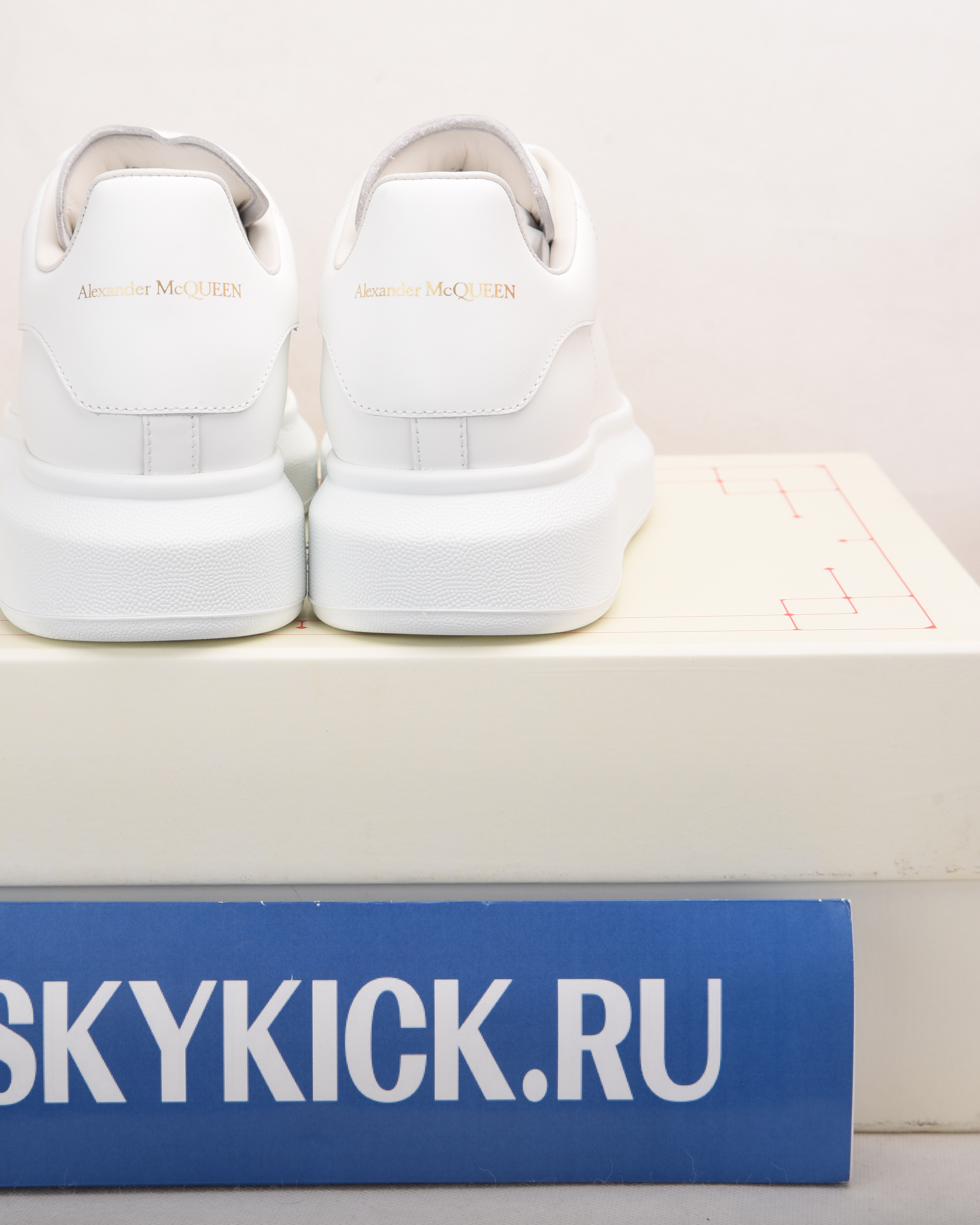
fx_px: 4424
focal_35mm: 122
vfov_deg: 15.8
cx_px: 314
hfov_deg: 12.6
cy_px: 609
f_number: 9
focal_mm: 86
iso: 100
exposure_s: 1/200
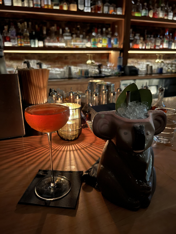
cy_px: 117
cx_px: 88
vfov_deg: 67.3
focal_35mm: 26
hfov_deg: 53.1
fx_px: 176
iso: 2000
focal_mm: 5.7
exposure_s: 1/9
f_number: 1.5
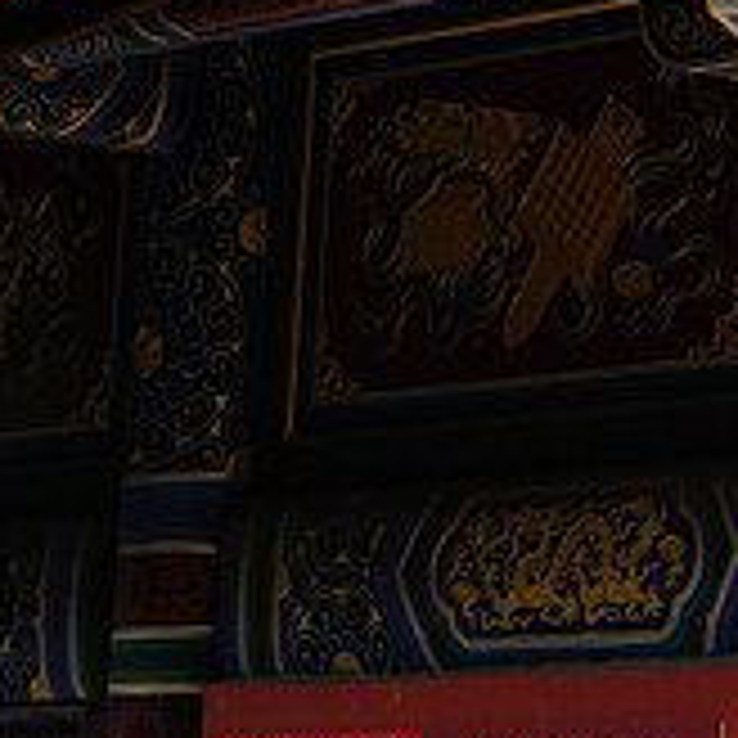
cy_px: -783
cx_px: 1084
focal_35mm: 183
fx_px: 4414
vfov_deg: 9.0
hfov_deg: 9.3
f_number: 4.5
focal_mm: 44
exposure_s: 1/250
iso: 160
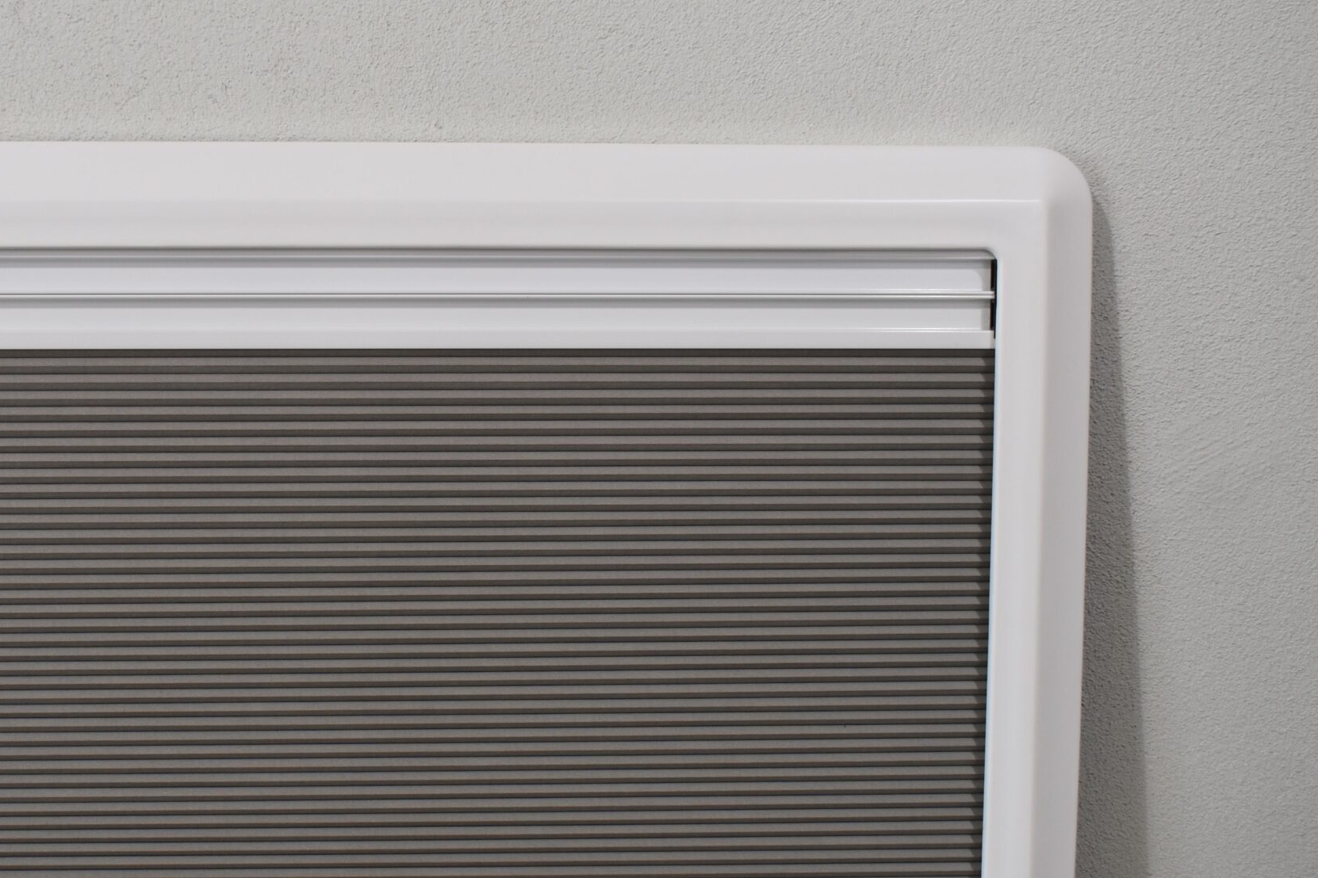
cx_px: 325
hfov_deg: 33.9
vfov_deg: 23.4
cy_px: 512
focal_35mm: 58
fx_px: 2115
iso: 250
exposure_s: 1/125
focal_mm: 25
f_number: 5.6
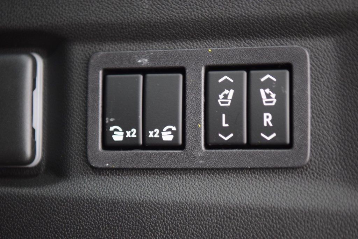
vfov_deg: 13.0
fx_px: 1044
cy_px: 120
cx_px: 179
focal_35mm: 105
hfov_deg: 19.5
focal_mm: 70
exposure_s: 1/5
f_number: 2.8
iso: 1600
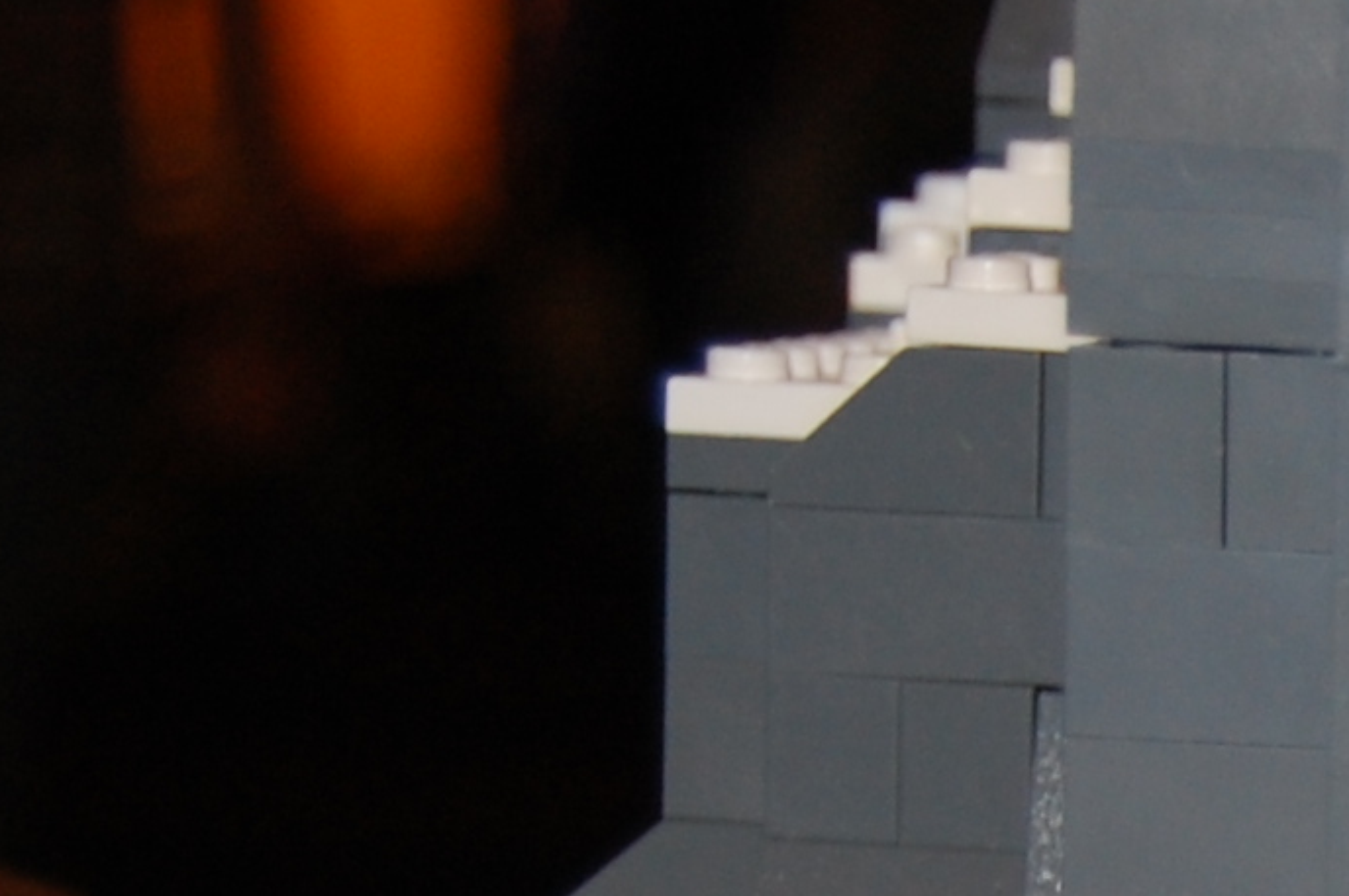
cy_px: 1780
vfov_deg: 6.0
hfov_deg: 8.8
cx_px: 2610
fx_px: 8346
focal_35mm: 223
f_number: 4.5
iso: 400
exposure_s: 1/60
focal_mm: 34
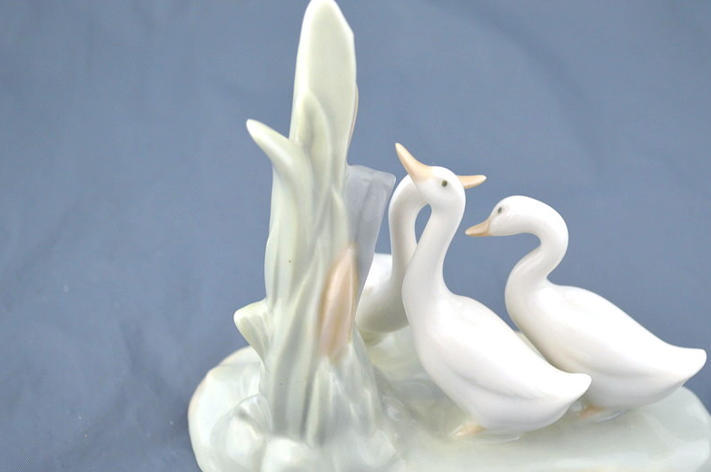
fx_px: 1361
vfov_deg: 19.7
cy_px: 256
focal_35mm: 69
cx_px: 436
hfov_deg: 29.2
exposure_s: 1/40
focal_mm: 36
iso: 400
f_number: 5
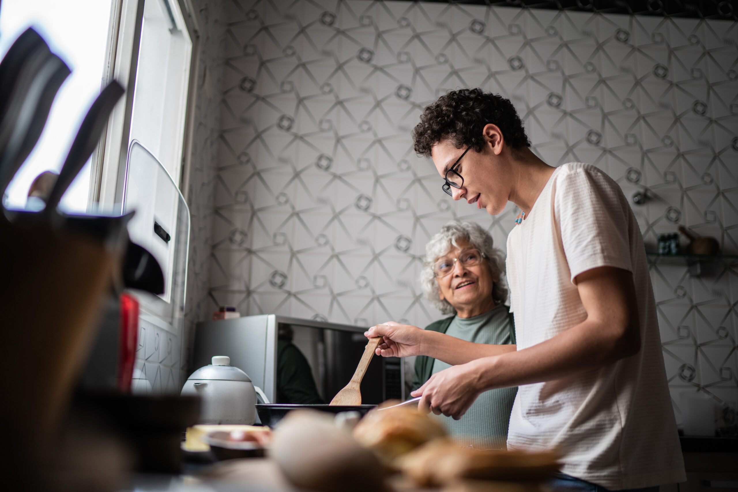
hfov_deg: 54.4
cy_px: 246
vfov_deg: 37.9
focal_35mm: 35
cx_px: 369
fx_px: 718
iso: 80
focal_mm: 35
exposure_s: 1/320
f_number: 1.4
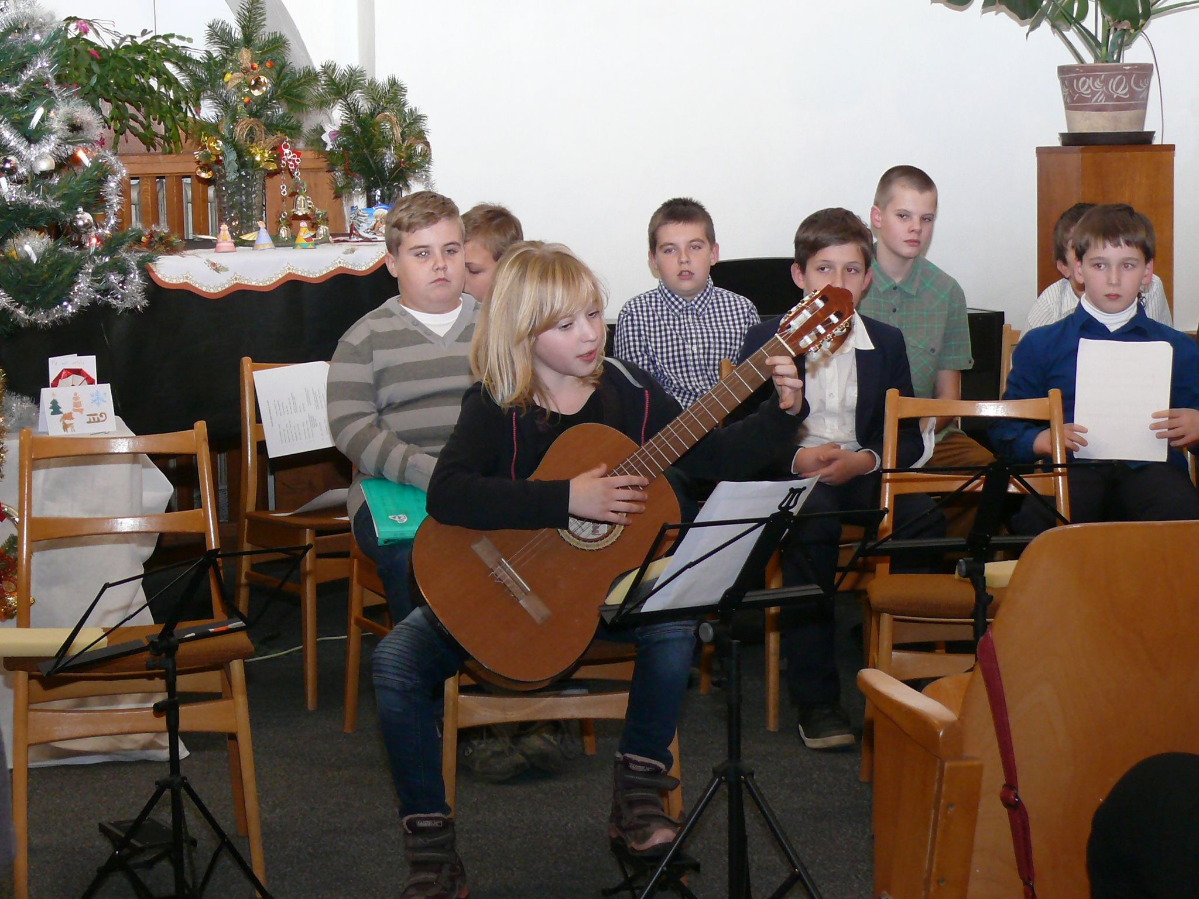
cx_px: 600
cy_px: 450
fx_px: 2632
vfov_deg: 19.4
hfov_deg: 25.7
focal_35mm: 76
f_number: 3.2
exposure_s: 1/30
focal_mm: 11.6
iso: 200
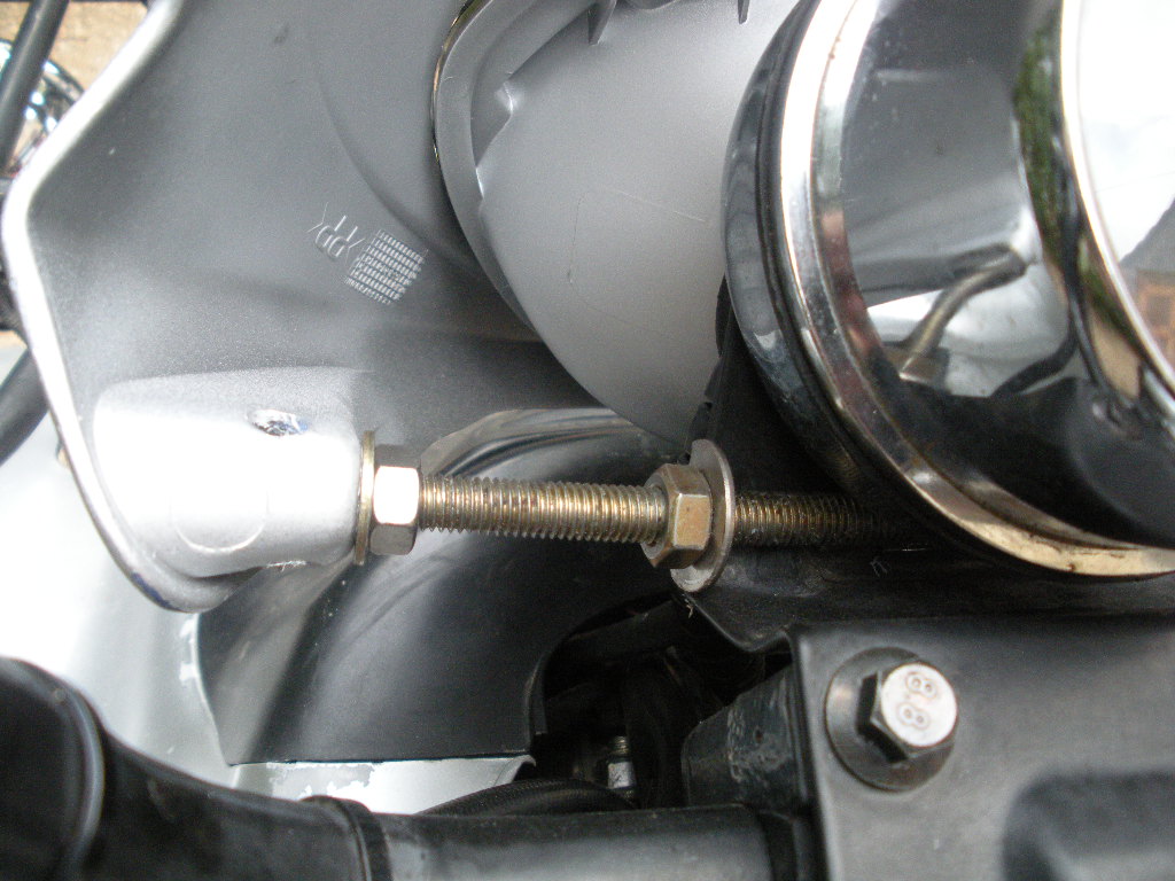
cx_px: 588
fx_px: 1222
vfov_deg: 39.7
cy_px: 440
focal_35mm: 36
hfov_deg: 51.4
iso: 370
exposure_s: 1/59.3
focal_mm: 6.3
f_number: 3.5
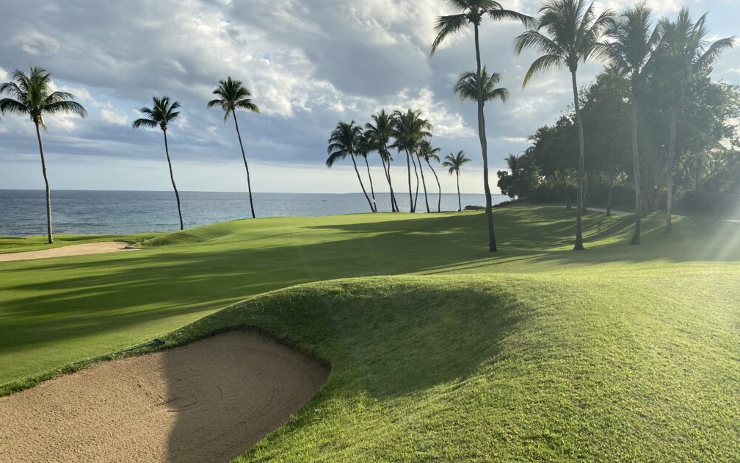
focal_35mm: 28
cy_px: 228
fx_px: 565
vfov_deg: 44.5
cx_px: 366
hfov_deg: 66.5
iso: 32
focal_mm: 4.25
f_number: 1.8
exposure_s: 1/2571
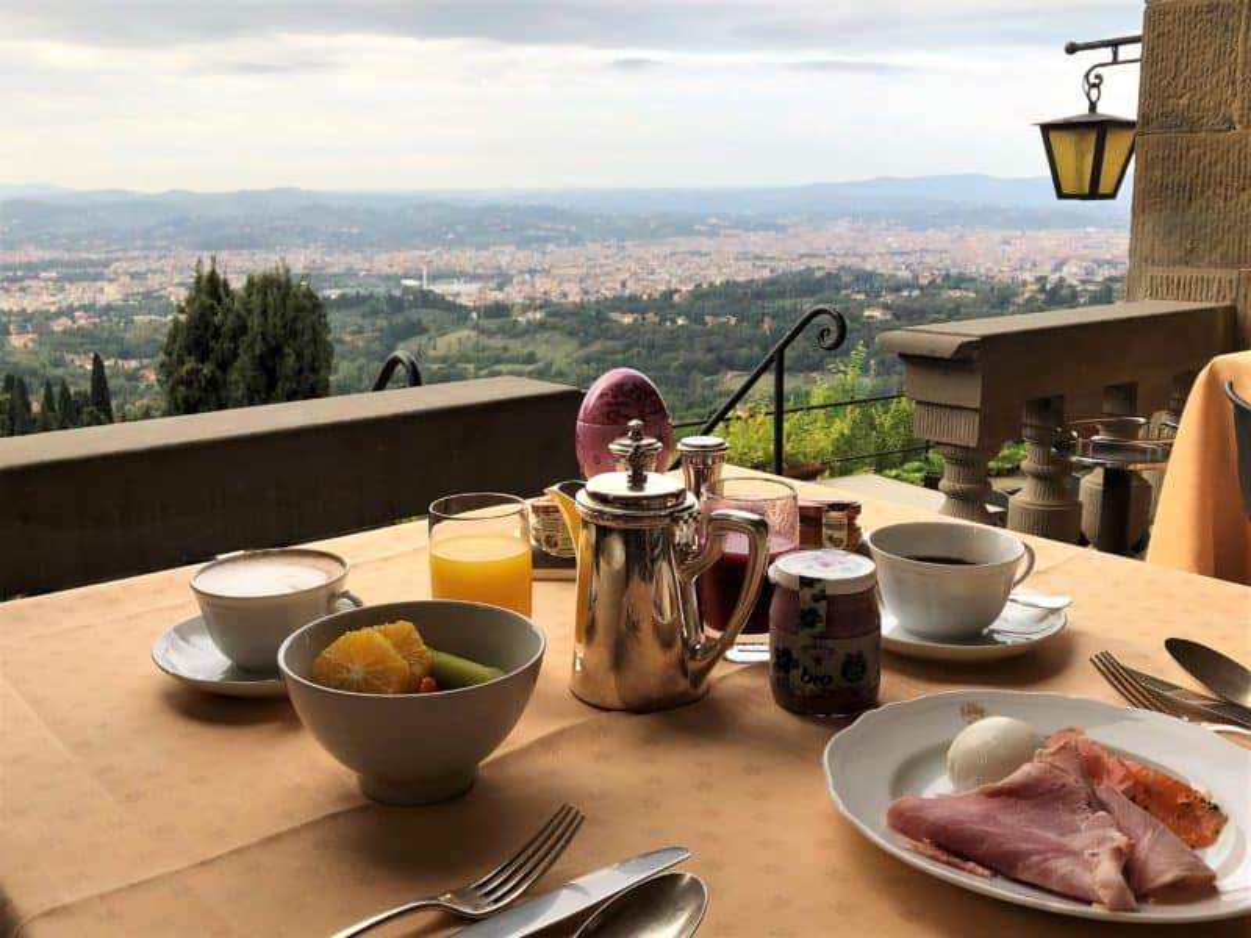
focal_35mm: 28
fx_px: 1012
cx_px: 626
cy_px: 469
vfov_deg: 49.7
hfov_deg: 63.4
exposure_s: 1/265
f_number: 1.8
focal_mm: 3.99
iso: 20
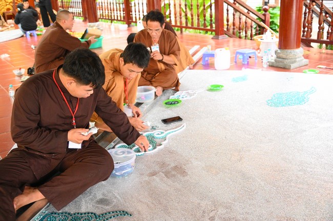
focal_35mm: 38
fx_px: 351
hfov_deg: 50.7
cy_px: 110
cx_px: 166
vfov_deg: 35.0
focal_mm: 38
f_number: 4
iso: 10000
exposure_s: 1/125
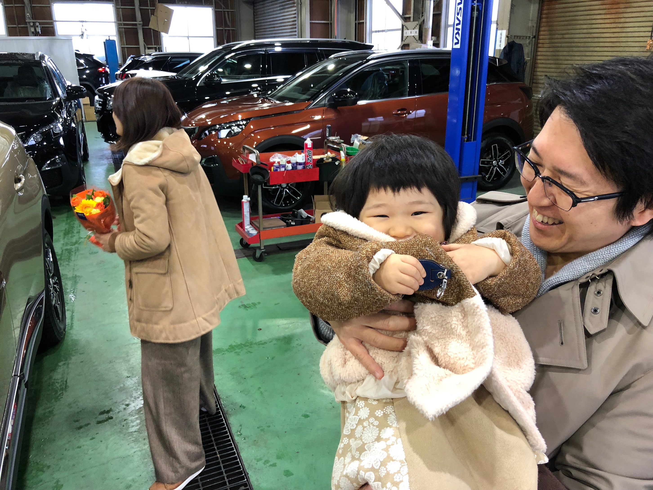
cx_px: 326
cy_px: 245
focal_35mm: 28
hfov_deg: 63.4
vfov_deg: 49.7
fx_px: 528
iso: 50
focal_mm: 3.99
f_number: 1.8
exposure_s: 1/17
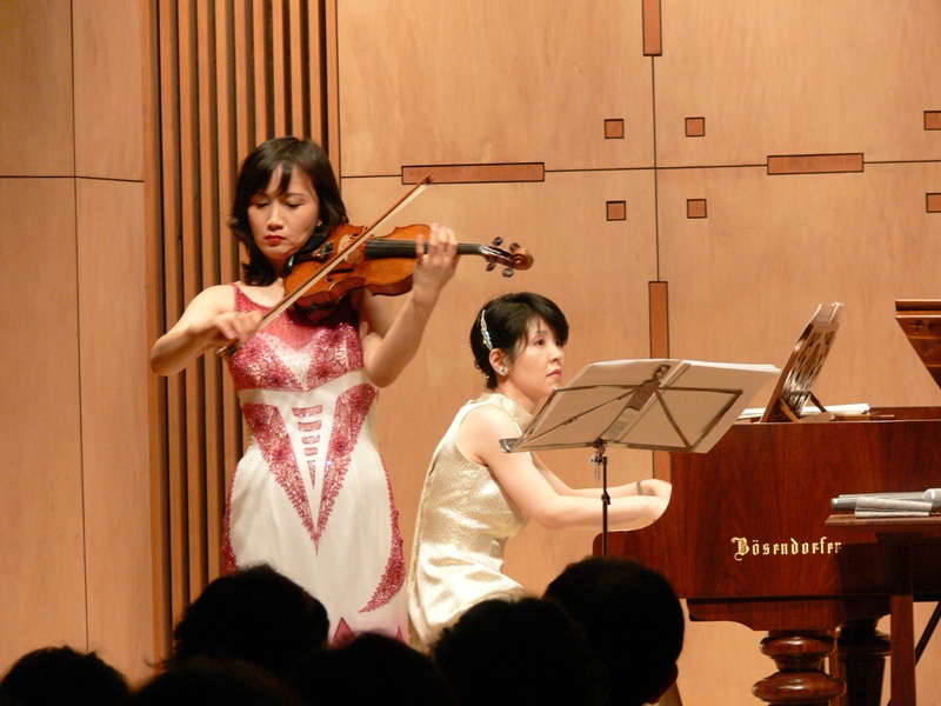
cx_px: 470
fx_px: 5192
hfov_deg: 10.4
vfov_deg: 7.8
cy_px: 353
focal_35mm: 191
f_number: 3.6
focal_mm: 40.4
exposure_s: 1/20
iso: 200
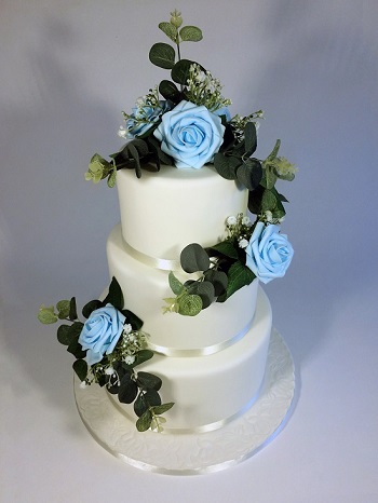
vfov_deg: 61.6
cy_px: 252
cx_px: 189
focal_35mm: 29
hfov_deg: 48.3
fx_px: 422
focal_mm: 4.15
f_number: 2.2
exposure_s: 1/100
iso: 64
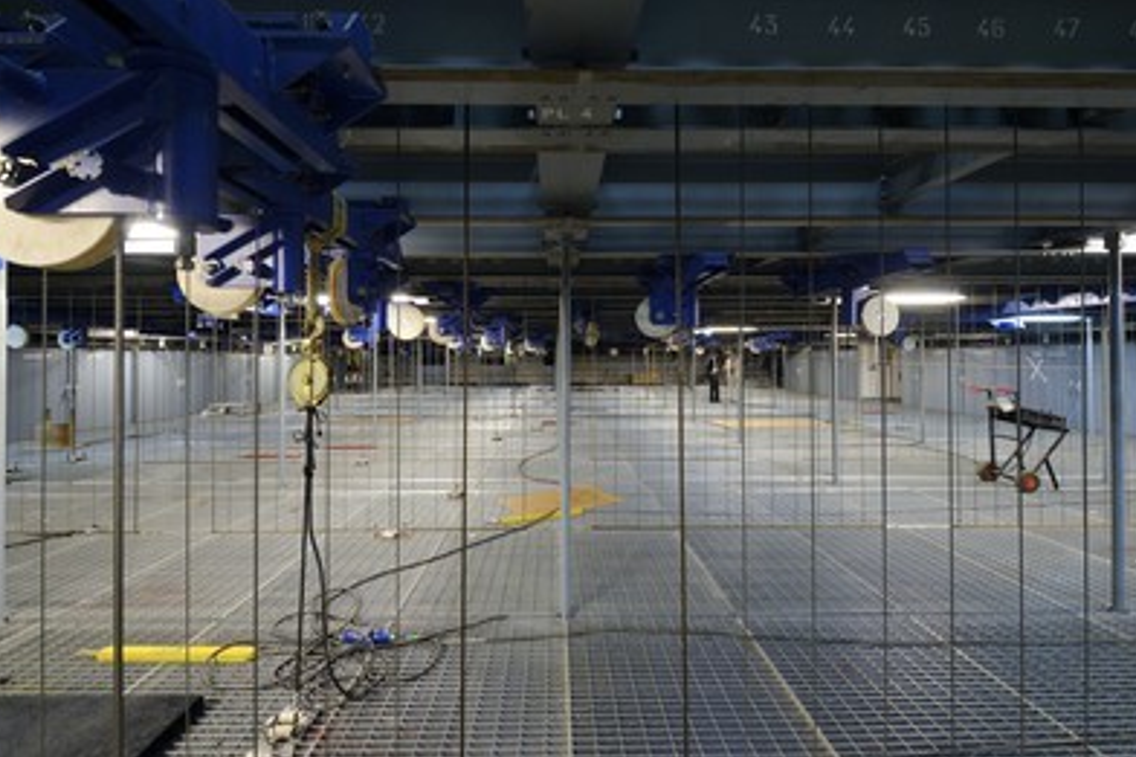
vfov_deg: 77.2
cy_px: 357
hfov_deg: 100.4
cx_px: 562
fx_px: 473
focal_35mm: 15
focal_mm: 14
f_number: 7.1
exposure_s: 1/8
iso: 1600
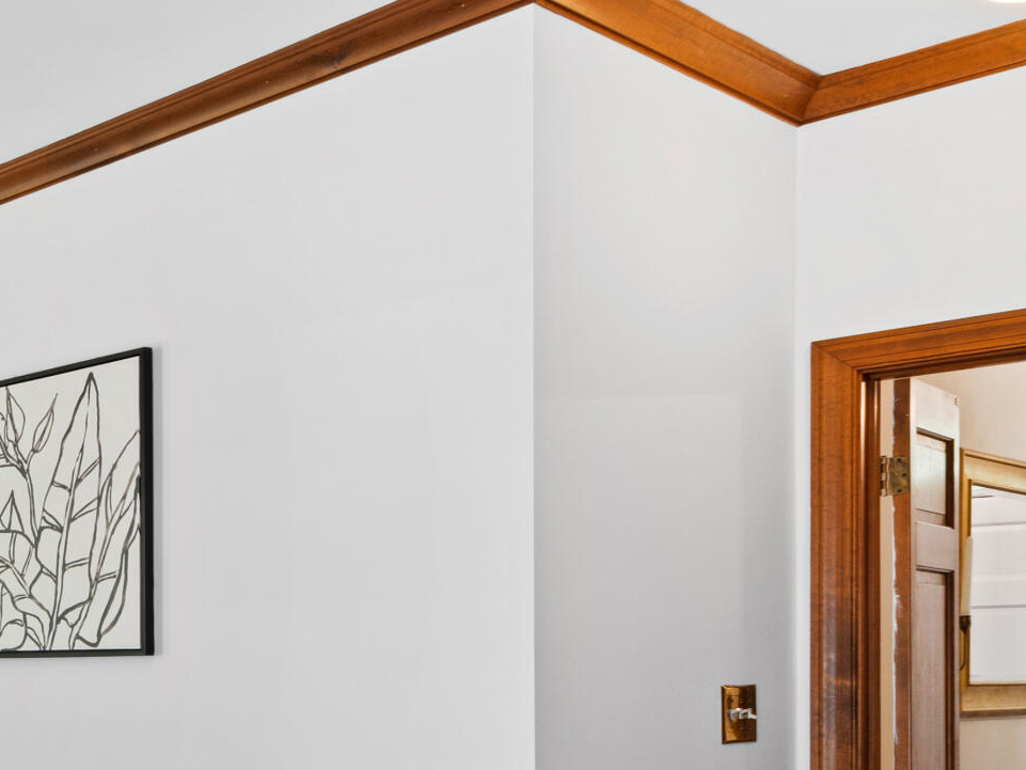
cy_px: 628
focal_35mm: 45
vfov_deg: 31.3
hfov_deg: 30.2
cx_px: -400
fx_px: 1334
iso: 100
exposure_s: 1.6
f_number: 8
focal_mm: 10
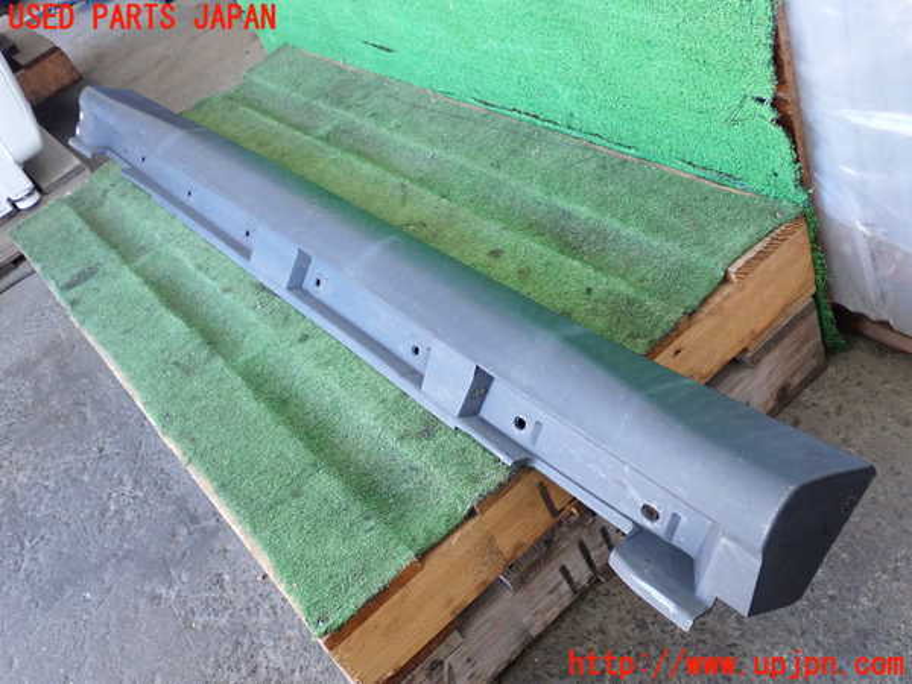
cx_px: 456
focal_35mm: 36
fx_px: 948
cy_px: 342
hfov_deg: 51.4
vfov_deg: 39.7
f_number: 2.5
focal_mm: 6.37
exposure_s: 1/125
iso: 640
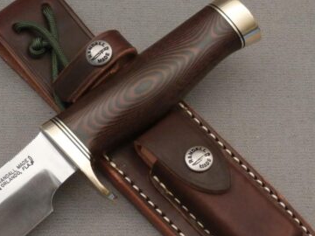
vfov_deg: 19.6
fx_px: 682
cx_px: 102
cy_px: 154
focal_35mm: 75
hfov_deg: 25.8
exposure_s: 1/15
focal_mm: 8.02
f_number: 3.8
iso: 400
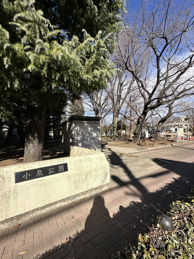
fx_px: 105
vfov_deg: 102.1
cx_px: 97
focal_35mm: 14
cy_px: 130
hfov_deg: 85.7
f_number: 2.2
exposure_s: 1/2092
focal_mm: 2.22
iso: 40
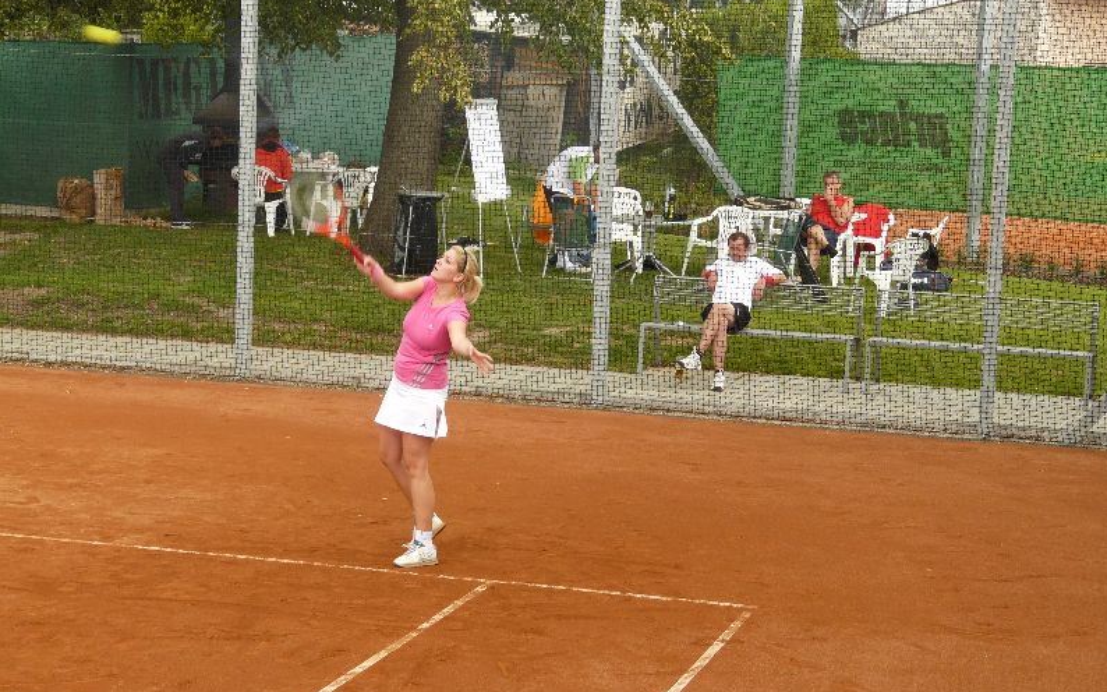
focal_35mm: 78
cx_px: 556
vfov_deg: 16.7
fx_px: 2353
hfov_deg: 26.5
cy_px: 321
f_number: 4
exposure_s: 1/100
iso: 100
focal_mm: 12
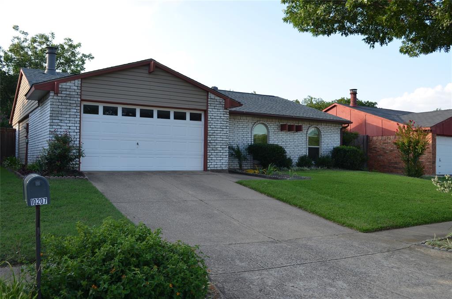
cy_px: 150
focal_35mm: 33
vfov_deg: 39.8
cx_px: 226
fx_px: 413
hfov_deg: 57.3
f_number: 8
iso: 100
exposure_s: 1/100
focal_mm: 22
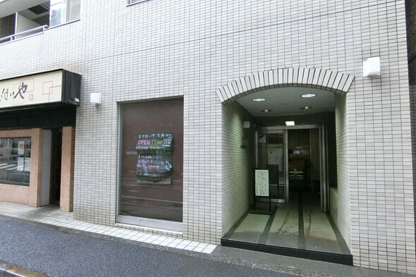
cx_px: 206
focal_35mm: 20
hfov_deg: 84.0
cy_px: 147
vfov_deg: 61.8
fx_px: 231
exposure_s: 1/800
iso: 1600
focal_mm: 4.06
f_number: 2.7
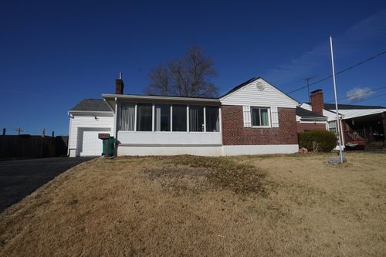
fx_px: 257
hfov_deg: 73.8
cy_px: 128
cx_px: 193
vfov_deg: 53.1
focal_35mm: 24
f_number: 11
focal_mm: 16
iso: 200
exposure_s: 1/500
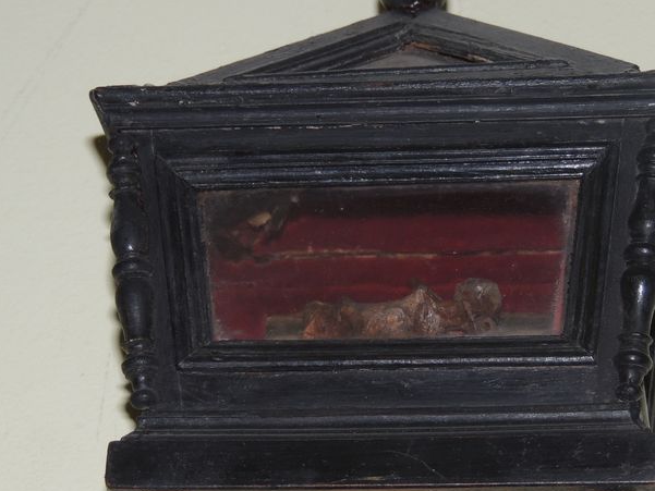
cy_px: 275
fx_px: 3085
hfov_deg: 12.1
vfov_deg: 9.1
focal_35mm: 163
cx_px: 361
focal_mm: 18.7
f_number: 4.2
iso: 200
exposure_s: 1/60
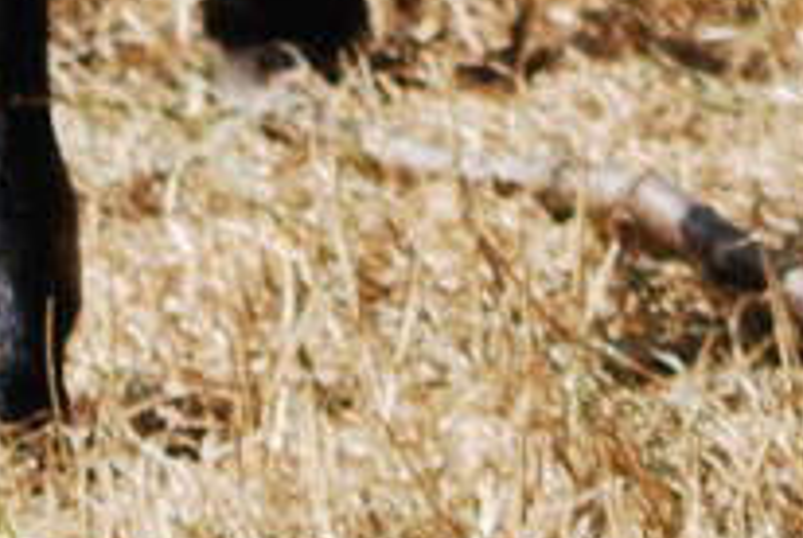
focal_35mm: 814
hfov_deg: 2.5
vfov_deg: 1.7
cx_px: 203
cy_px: -1281
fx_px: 18182
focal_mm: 70
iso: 140
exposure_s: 1/500
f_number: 5.6
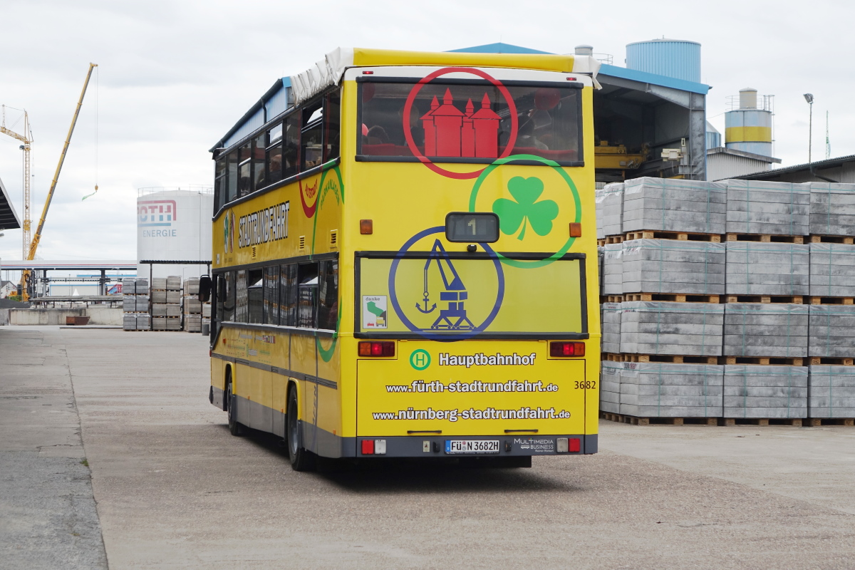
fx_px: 1971
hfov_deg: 24.5
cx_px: 428
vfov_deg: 16.5
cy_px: 285
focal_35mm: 83
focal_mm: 30.3
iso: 125
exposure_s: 1/500
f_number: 4
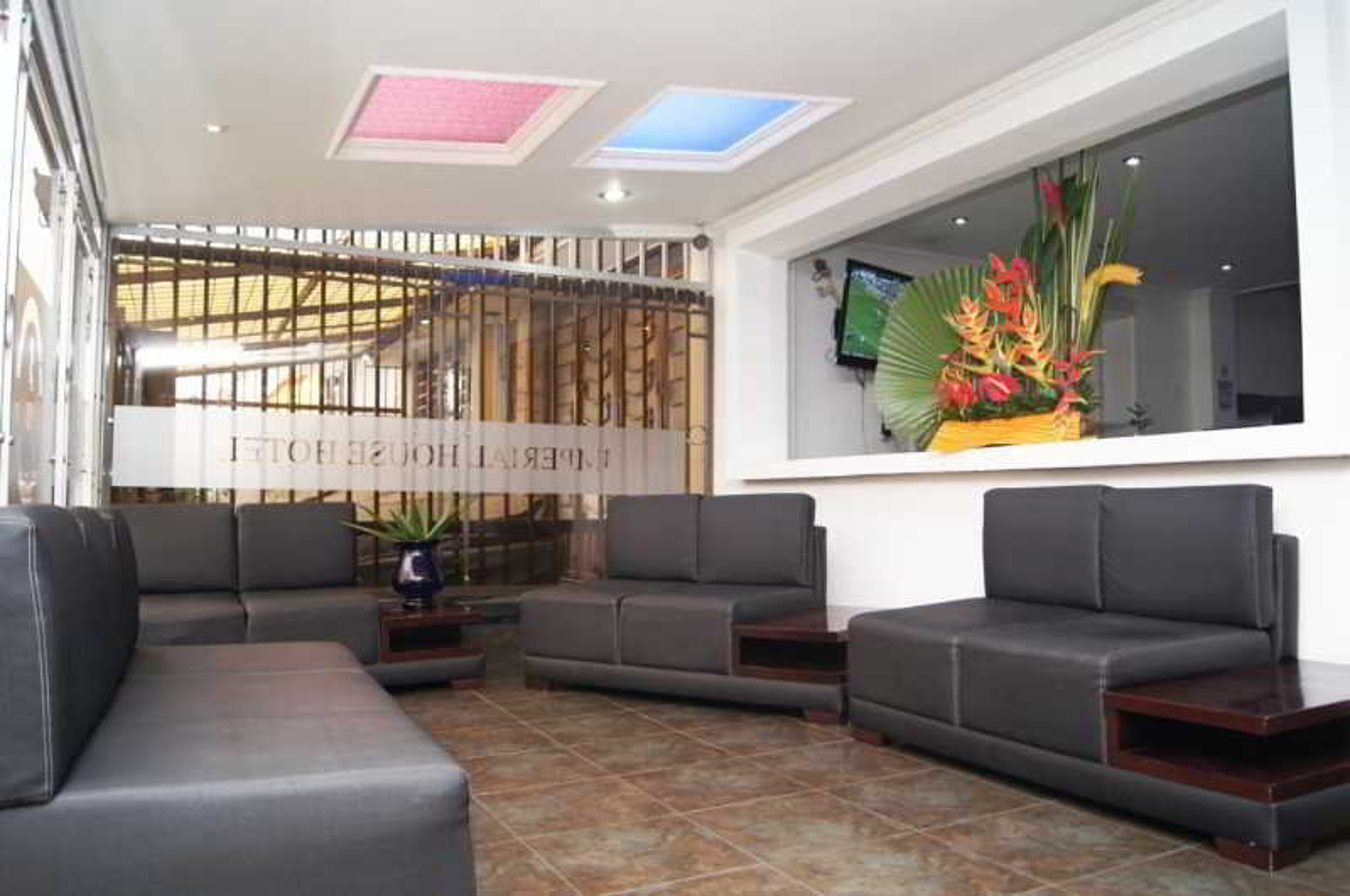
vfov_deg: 47.8
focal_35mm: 27
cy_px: 448
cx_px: 675
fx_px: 1011
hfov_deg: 67.5
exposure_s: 1/60
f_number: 3.5
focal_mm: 18
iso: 200
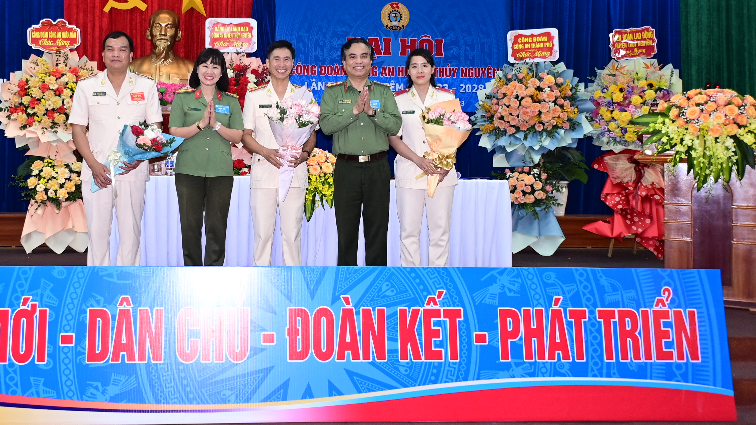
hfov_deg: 48.9
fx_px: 822
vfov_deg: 28.8
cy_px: 148
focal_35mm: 41
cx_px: 280
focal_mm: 20
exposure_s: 1/200
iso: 1000
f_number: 3.5
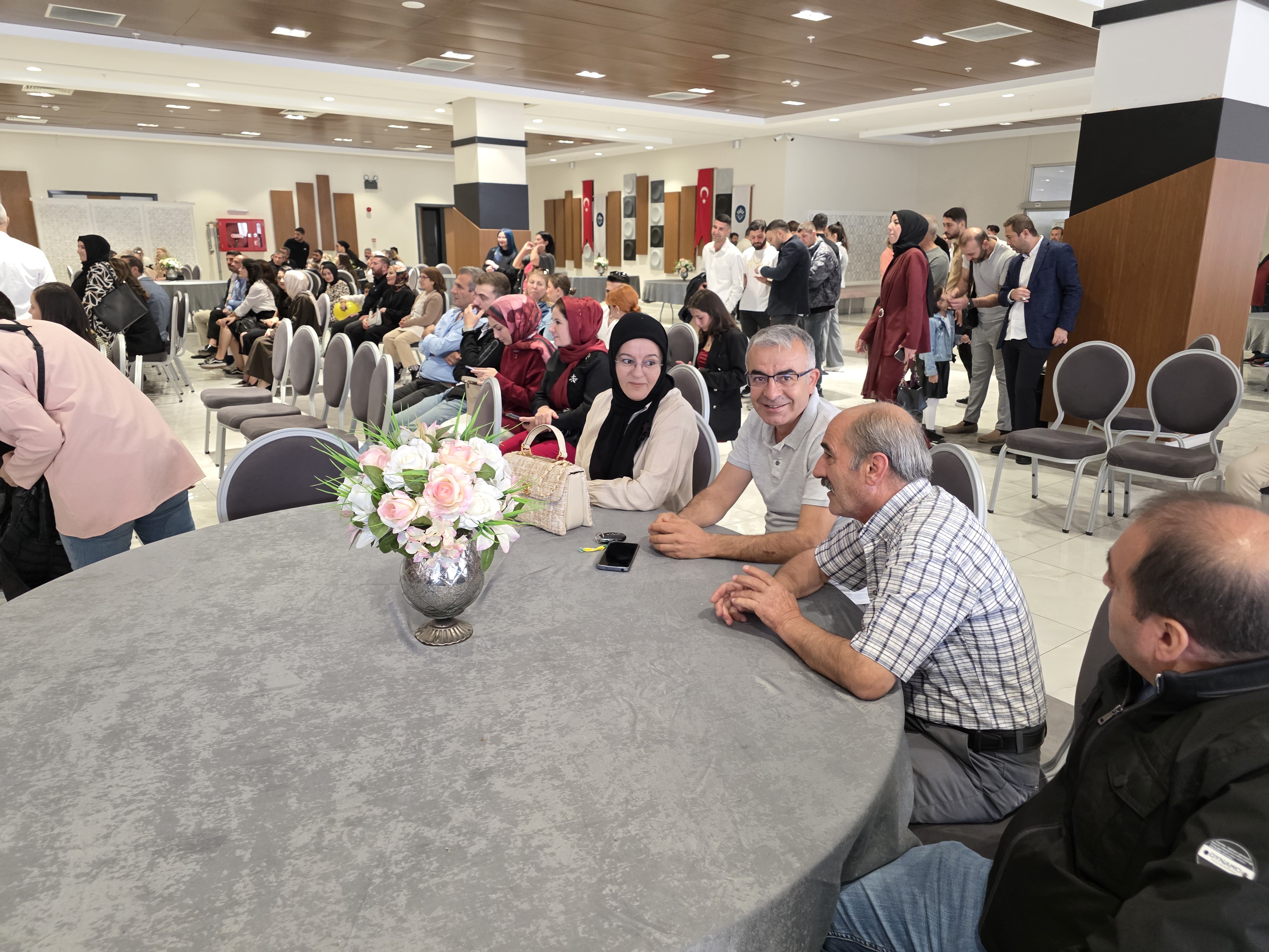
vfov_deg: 58.9
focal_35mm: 23
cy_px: 476
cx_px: 634
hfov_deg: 73.9
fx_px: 843
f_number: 1.7
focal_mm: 6.3
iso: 500
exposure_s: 1/100
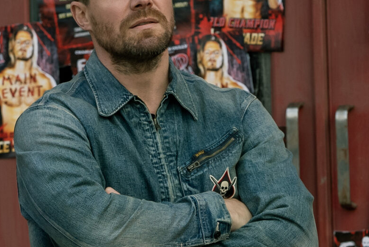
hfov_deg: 4.5
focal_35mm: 461
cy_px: 232
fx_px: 4728
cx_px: 258
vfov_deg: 3.0
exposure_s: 1/640
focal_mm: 140
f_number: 5.6
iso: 500
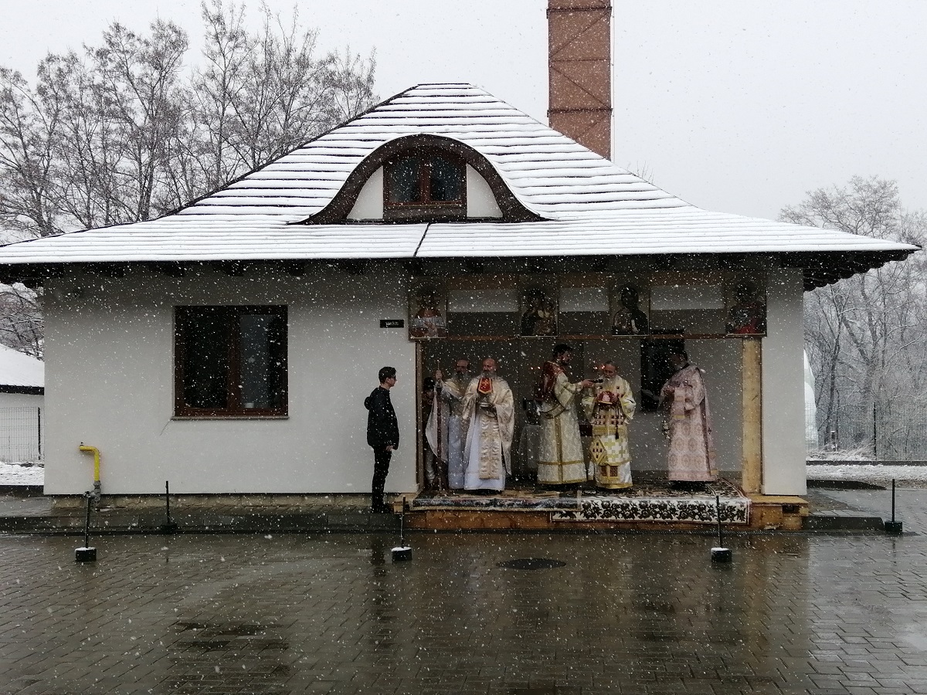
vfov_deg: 32.9
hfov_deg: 42.9
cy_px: 348
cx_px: 464
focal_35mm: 44
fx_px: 1178
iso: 50
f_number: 1.8
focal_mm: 3.6
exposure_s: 1/498
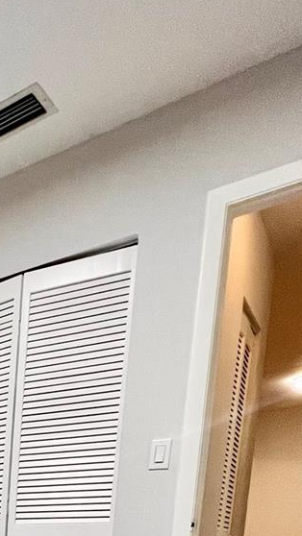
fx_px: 555
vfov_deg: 38.5
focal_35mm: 39
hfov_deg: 22.5
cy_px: 639
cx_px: -194
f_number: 1.8
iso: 160
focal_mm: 1.57
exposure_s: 1/60
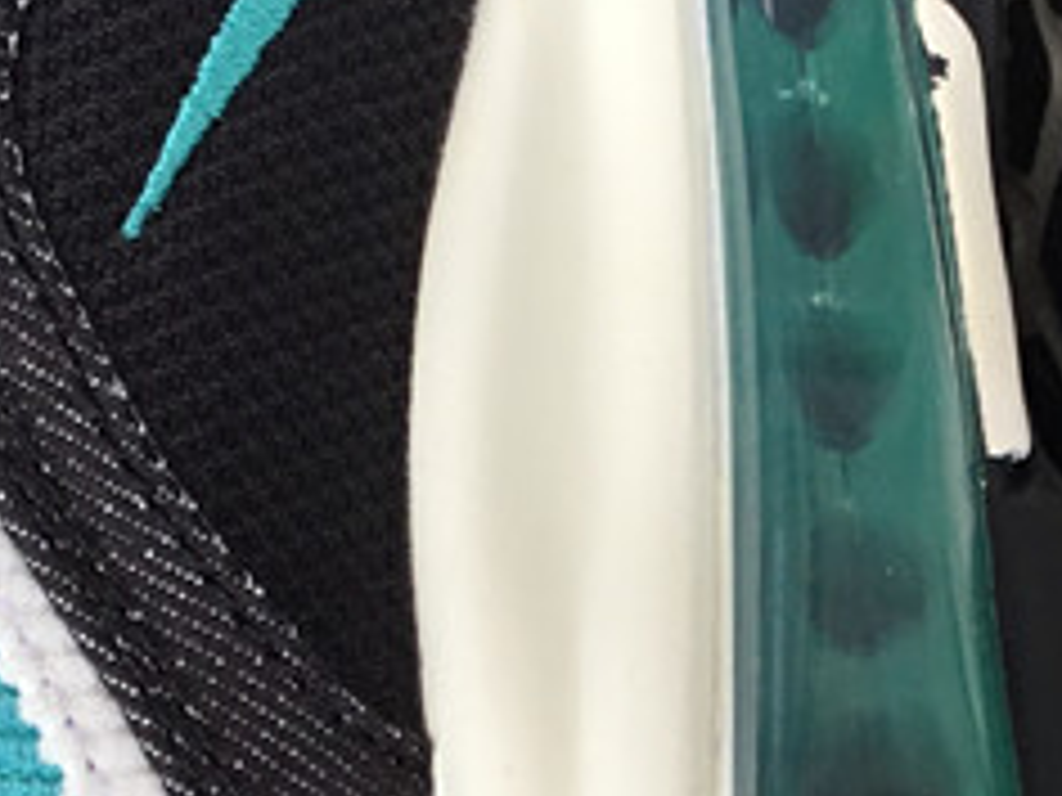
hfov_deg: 16.6
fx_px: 3620
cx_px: 716
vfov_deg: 12.4
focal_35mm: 118
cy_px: 771
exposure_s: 1/364
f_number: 2.4
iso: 25
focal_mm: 3.3
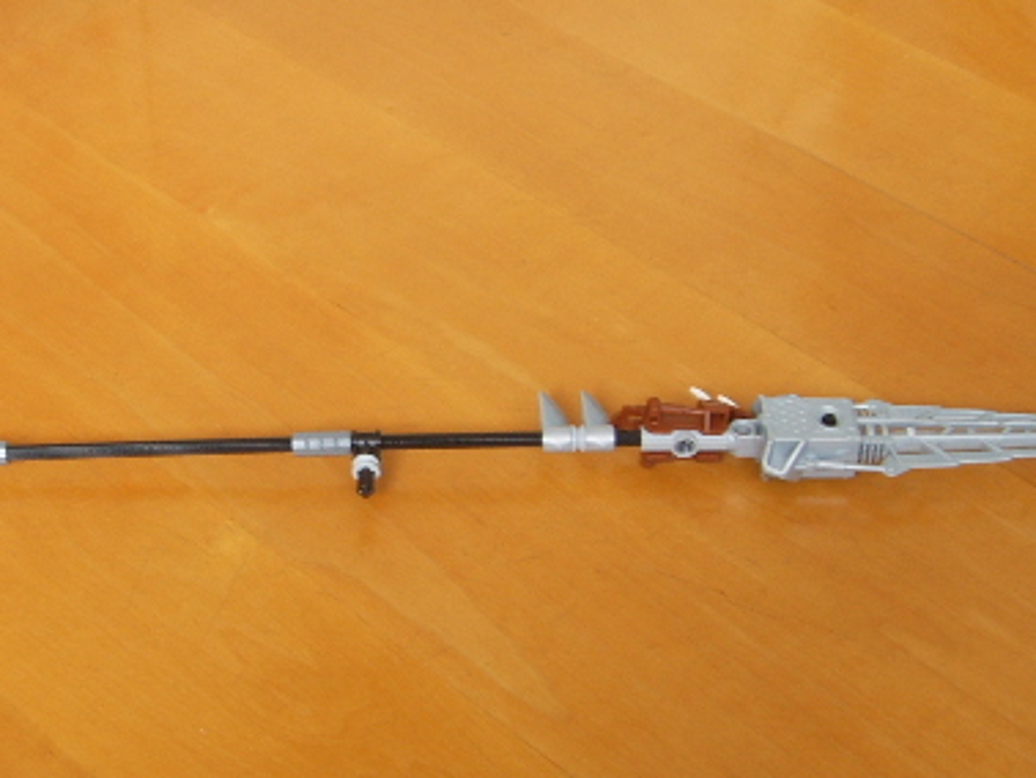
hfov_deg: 29.1
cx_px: 323
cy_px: 425
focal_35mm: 66
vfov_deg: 22.3
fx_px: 1977
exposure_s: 1/30
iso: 63
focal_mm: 6.6
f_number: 3.5
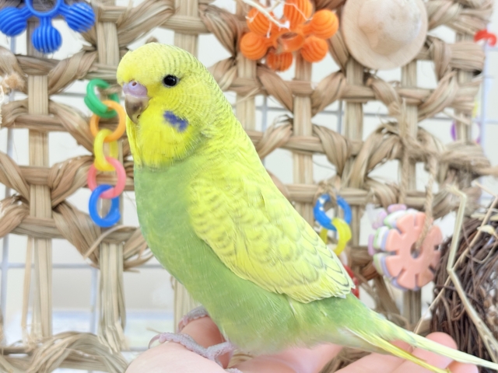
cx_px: 249
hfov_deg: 36.8
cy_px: 186
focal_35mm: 52
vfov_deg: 28.0
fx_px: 748
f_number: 1.6
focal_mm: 5.96
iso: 100
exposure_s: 1/100
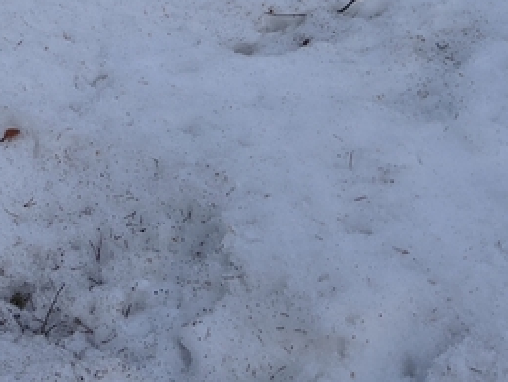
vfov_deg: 12.4
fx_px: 1572
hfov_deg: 16.5
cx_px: -286
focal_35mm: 107
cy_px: -349
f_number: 1.8
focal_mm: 4.44
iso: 52
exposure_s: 1/105
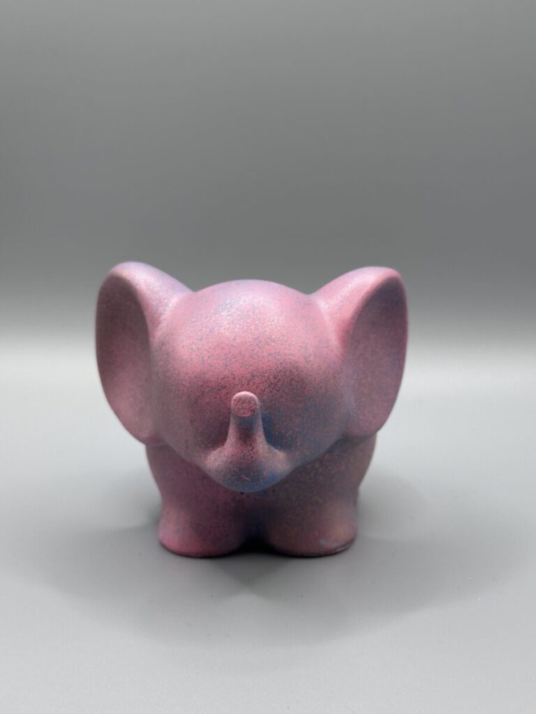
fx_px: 991
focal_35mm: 48
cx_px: 268
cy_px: 357
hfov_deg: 30.3
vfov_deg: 39.7
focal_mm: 6.86
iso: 64
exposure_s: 1/167
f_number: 1.78
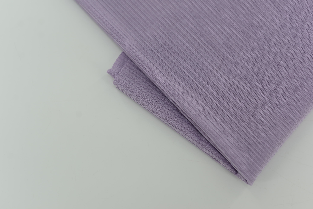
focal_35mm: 51
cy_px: 103
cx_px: 159
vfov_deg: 26.5
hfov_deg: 38.9
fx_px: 443
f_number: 3.5
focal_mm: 50
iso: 100
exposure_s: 1/250
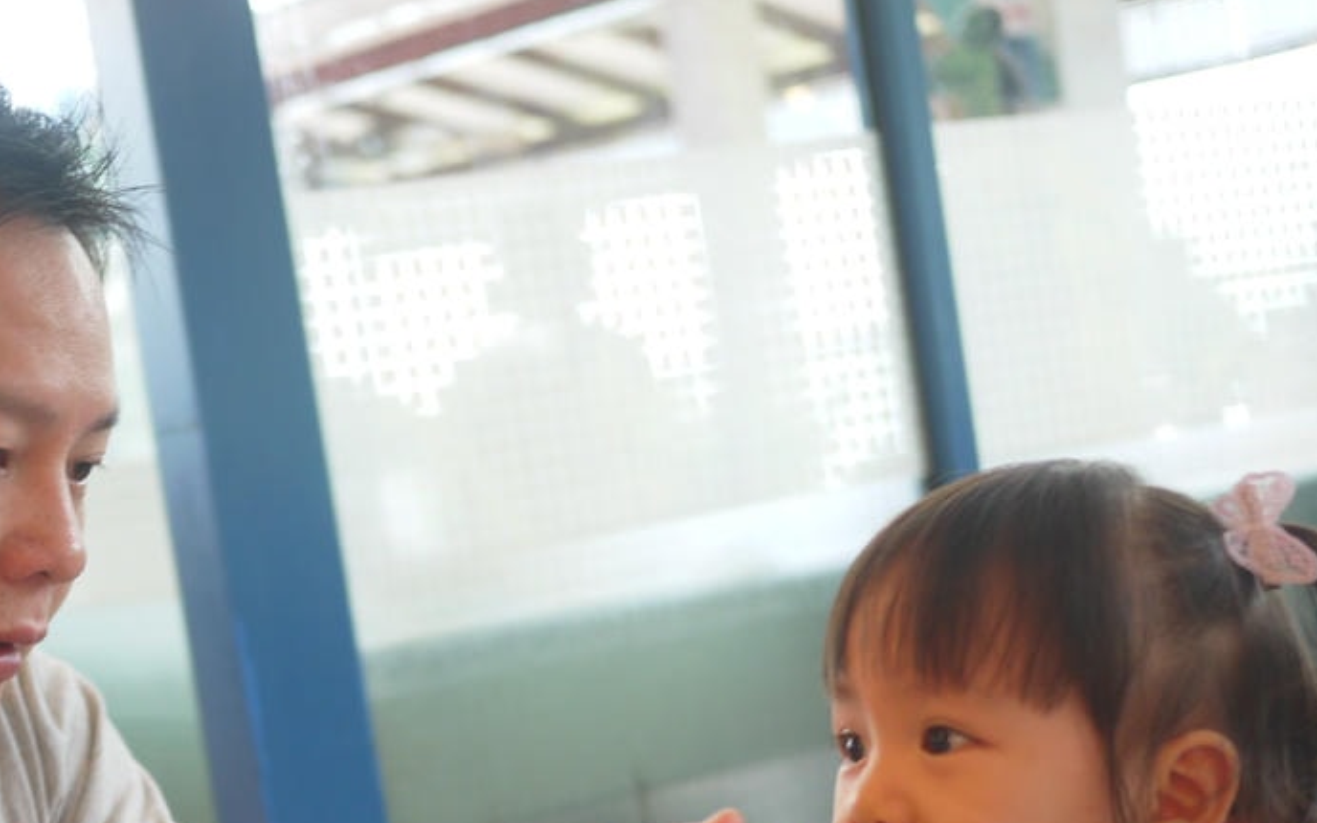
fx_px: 2656
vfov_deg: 17.4
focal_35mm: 74
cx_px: 519
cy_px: 733
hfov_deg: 27.8
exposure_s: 1/60
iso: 160
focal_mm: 20
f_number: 1.7
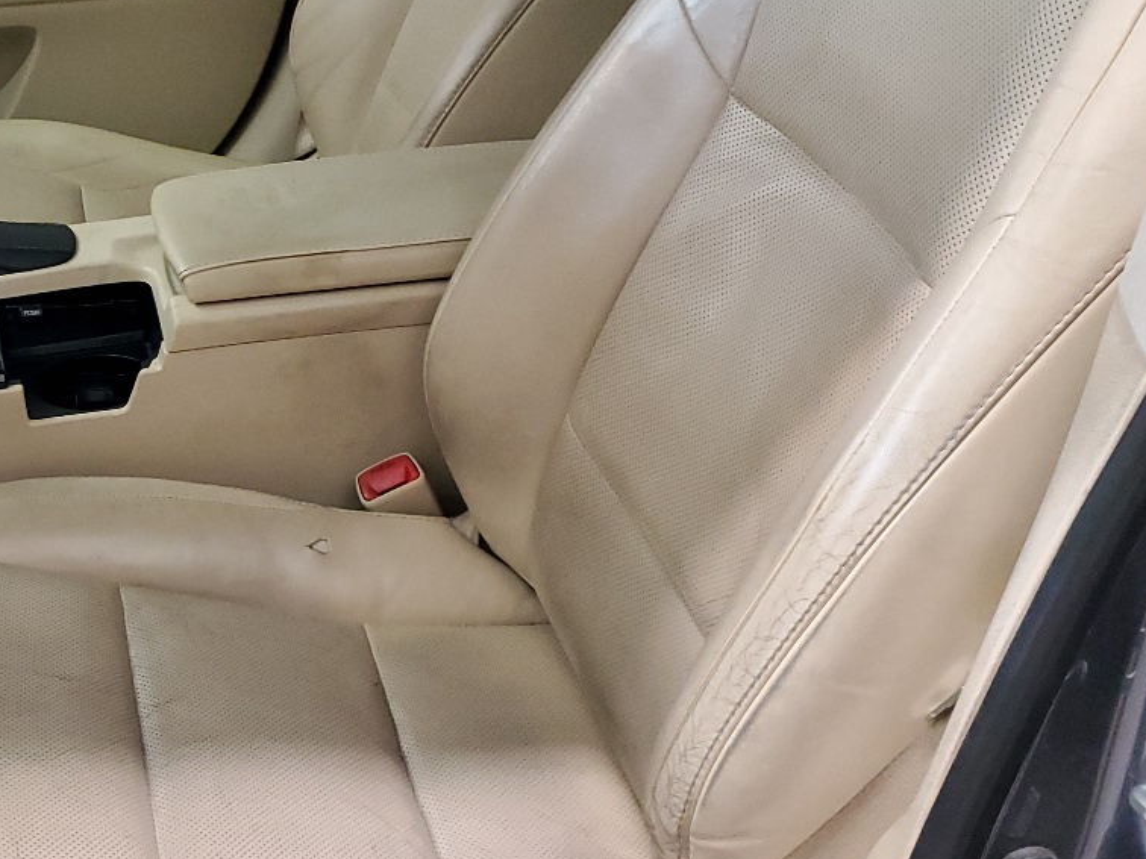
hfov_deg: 32.9
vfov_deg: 26.5
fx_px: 1821
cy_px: 359
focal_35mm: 55
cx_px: 91
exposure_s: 1/40
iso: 336
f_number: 1.5
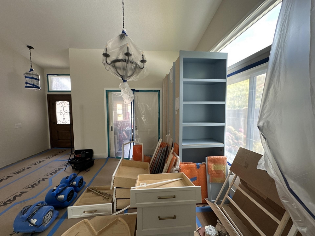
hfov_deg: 102.1
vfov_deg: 85.7
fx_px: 127
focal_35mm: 14
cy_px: 118
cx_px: 158
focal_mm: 2.22
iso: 80
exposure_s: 1/99
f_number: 2.2
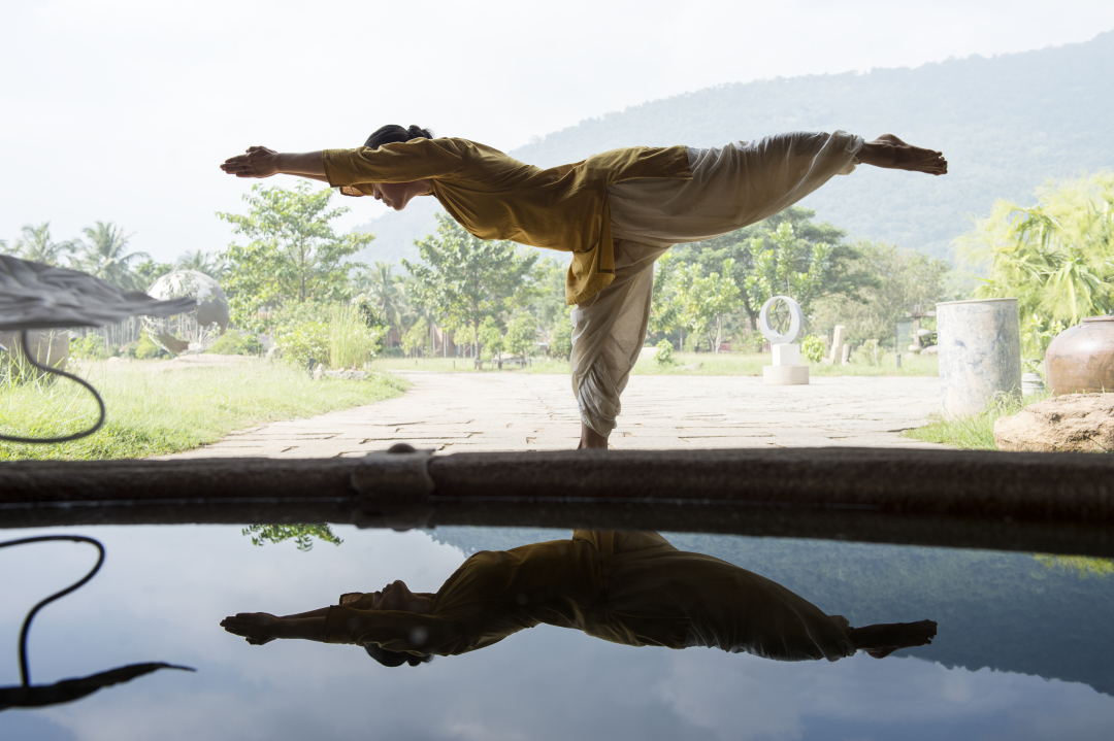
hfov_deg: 50.7
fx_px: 1175
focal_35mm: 38
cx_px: 557
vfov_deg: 35.0
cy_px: 370
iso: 100
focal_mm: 38
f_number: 6.3
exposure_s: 1/250
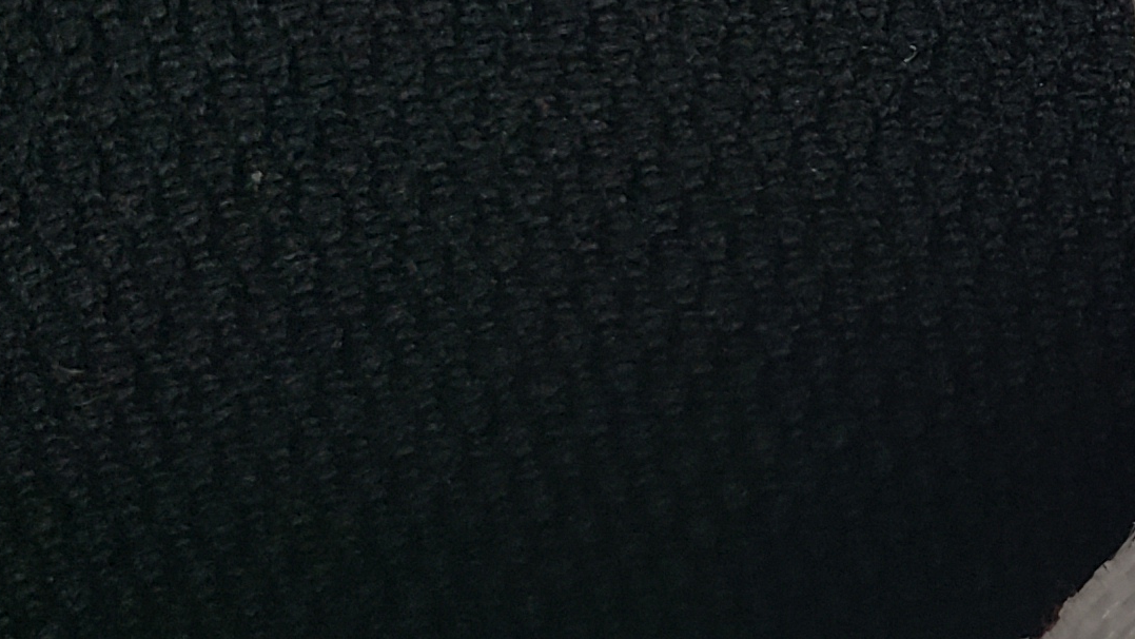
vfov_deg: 11.4
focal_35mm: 106
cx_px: 1759
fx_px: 3190
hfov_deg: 17.8
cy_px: 91
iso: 50
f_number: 2.4
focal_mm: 4.3
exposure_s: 1/100
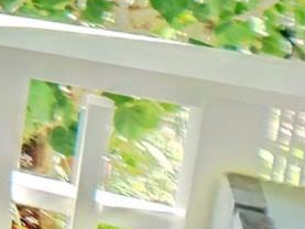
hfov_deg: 10.7
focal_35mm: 144
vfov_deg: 9.8
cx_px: -520
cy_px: -178
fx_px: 1269
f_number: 1.8
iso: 25
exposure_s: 1/46
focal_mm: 4.25
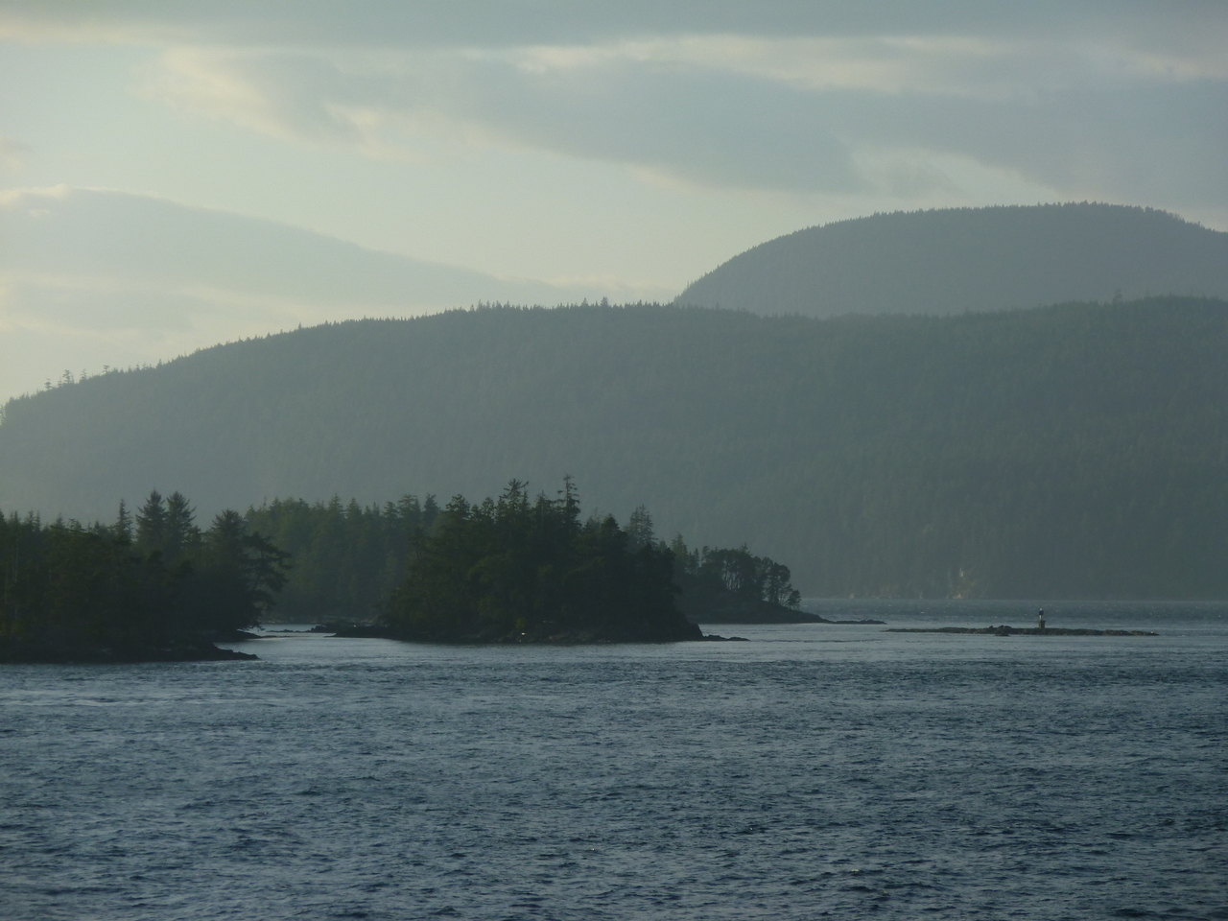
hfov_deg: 13.3
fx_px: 5286
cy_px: 460
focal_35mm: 149
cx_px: 614
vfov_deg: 10.0
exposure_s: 1/320
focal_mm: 26.7
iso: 80
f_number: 5.6
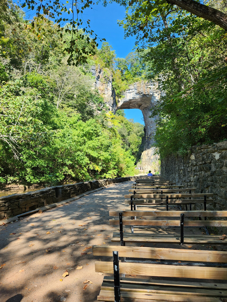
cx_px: 114
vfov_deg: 73.9
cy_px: 151
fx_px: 201
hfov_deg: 58.9
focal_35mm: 23
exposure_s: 1/343
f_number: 1.8
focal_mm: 5.4
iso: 20
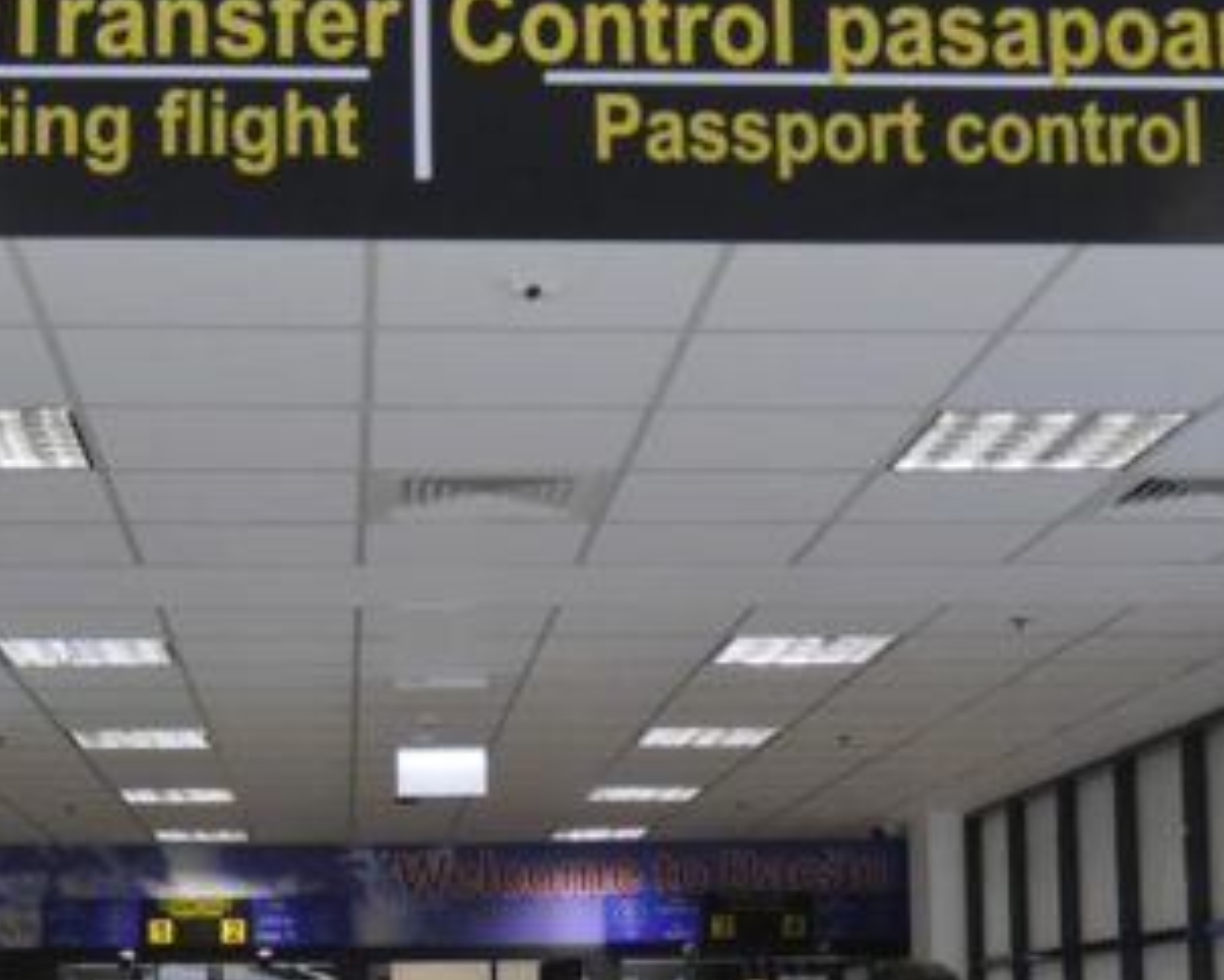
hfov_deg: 25.7
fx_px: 2681
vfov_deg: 20.5
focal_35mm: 74
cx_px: 527
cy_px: 760
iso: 1600
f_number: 5
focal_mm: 25
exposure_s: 1/160
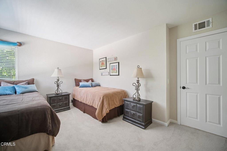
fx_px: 88
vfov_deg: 81.2
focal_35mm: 14
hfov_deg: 104.3
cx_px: 114
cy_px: 76
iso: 250
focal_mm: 9
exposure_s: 1/6
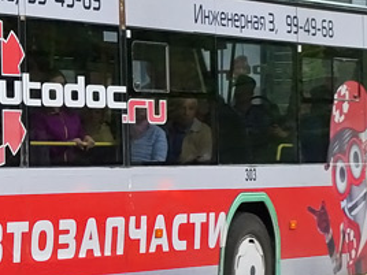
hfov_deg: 10.5
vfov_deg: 8.2
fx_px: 1919
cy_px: 18
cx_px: -215
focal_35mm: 181
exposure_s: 1/320
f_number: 5.6
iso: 400
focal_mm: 28
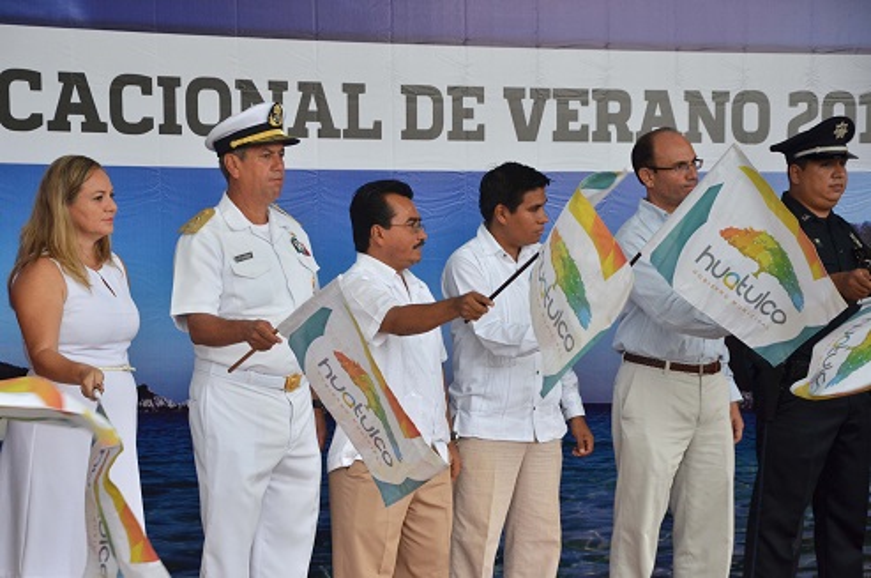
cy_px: 289
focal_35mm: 112
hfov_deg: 18.2
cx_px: 436
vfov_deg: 12.1
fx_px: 2717
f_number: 5.3
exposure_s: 1/200
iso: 400
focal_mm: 75
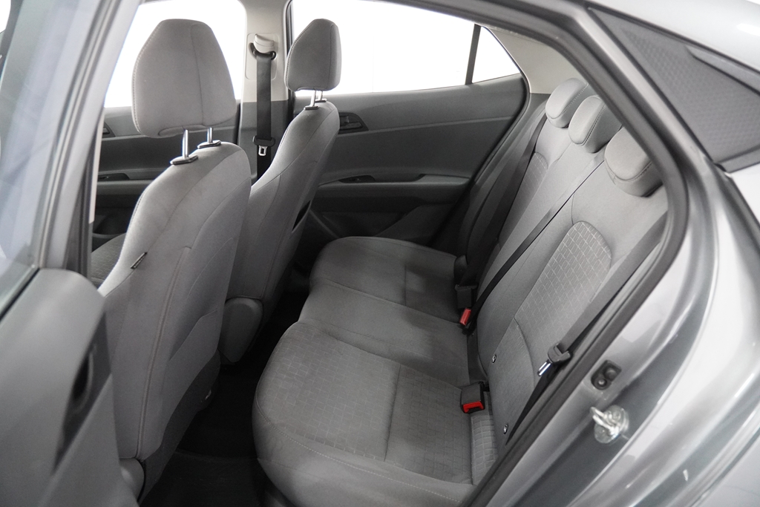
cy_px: 254
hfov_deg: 61.9
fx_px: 633
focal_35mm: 30
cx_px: 380
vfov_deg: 43.6
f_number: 2.8
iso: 4000
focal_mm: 20
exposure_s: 1/160
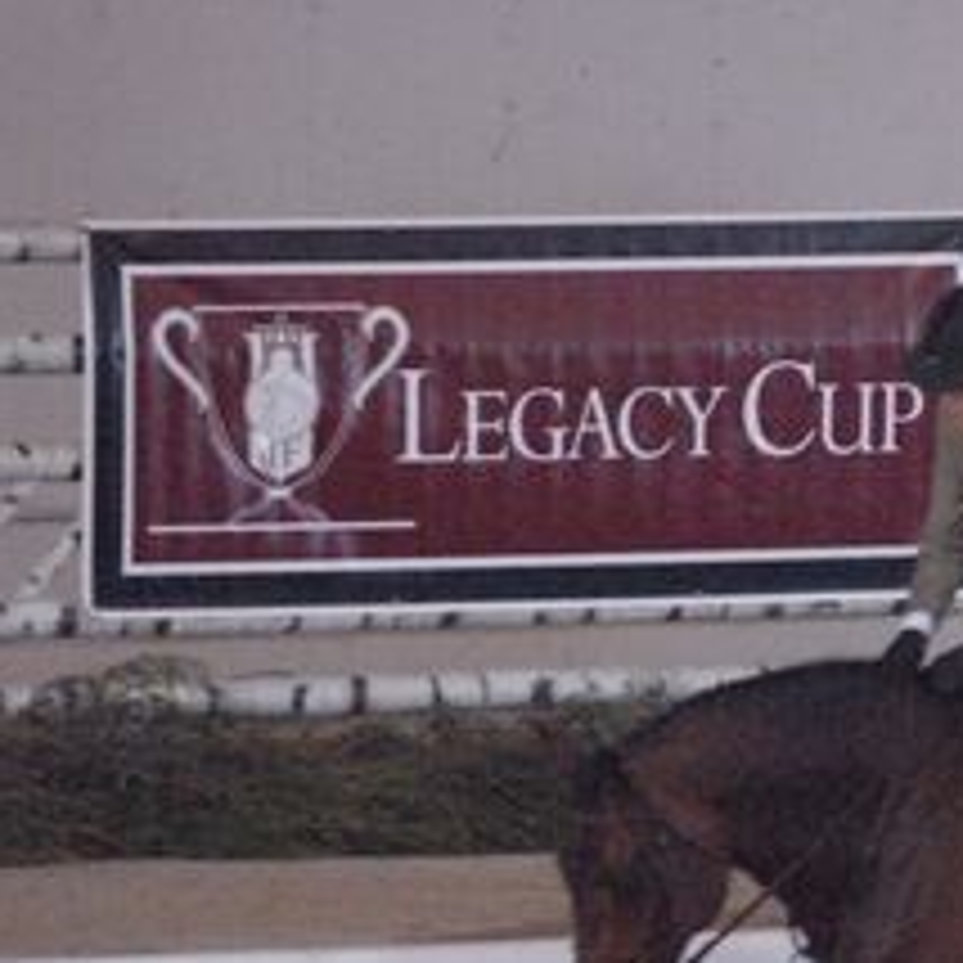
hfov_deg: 2.8
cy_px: 794
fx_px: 19774
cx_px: 1278
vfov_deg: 2.8
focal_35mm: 628
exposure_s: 1/320
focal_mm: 165
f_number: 2.8
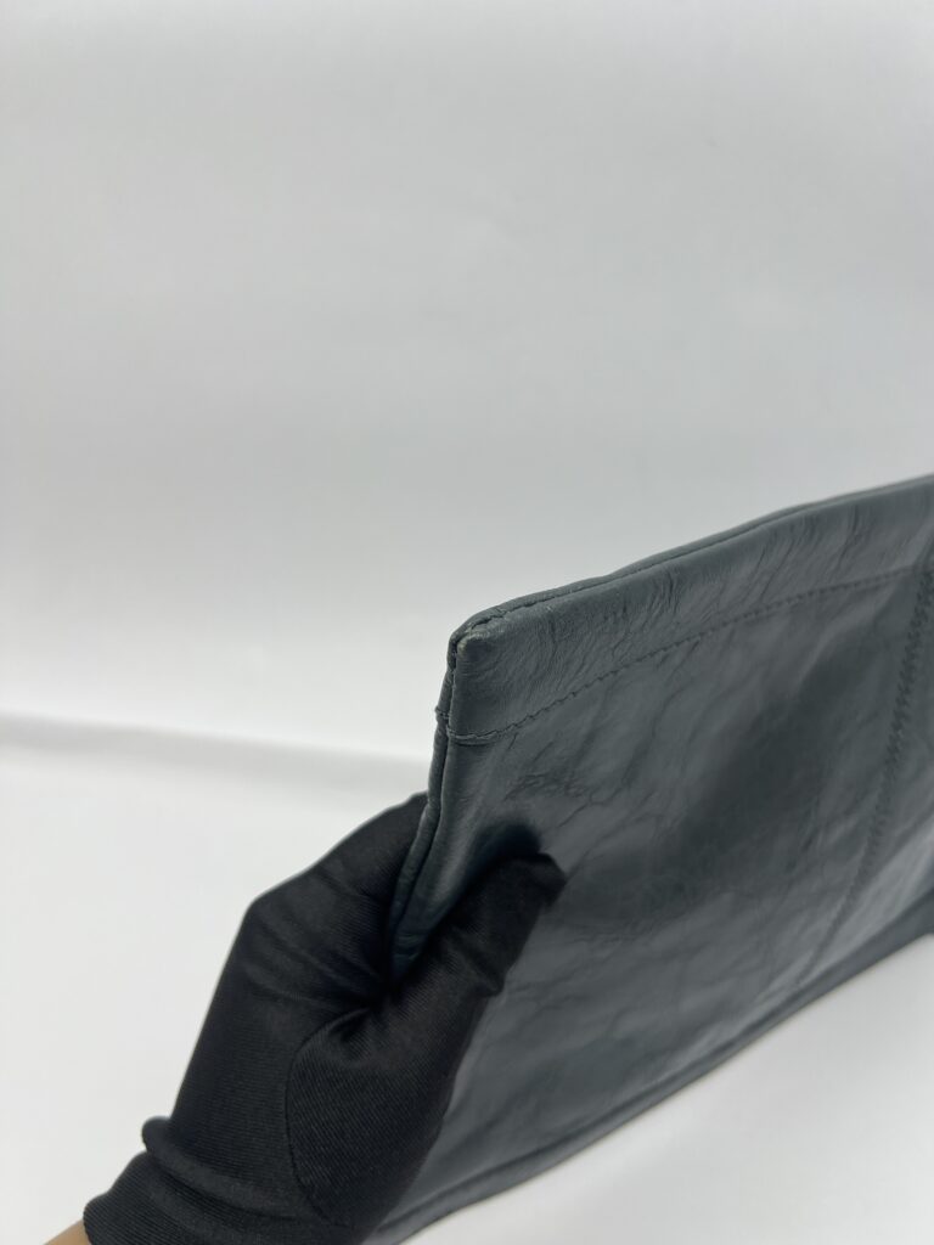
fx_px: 935
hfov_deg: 53.1
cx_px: 467
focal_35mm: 26
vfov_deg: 67.3
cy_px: 622
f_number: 1.5
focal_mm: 5.7
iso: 40
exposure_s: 1/279
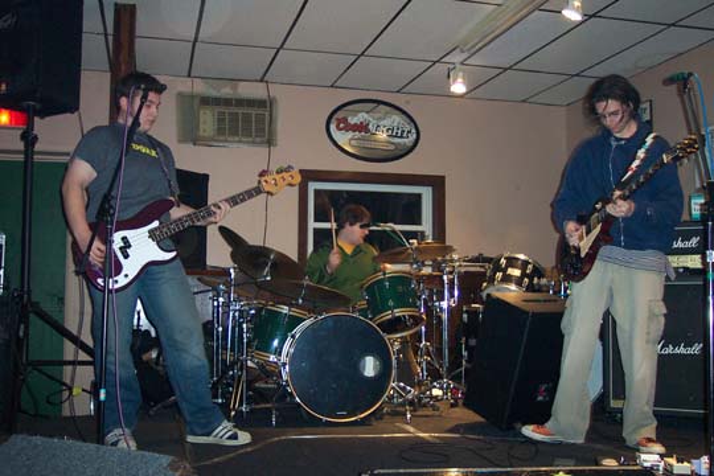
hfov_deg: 50.7
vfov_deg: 35.1
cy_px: 238
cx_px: 357
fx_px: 754
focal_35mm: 38
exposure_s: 1/30
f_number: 2.8
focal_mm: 8
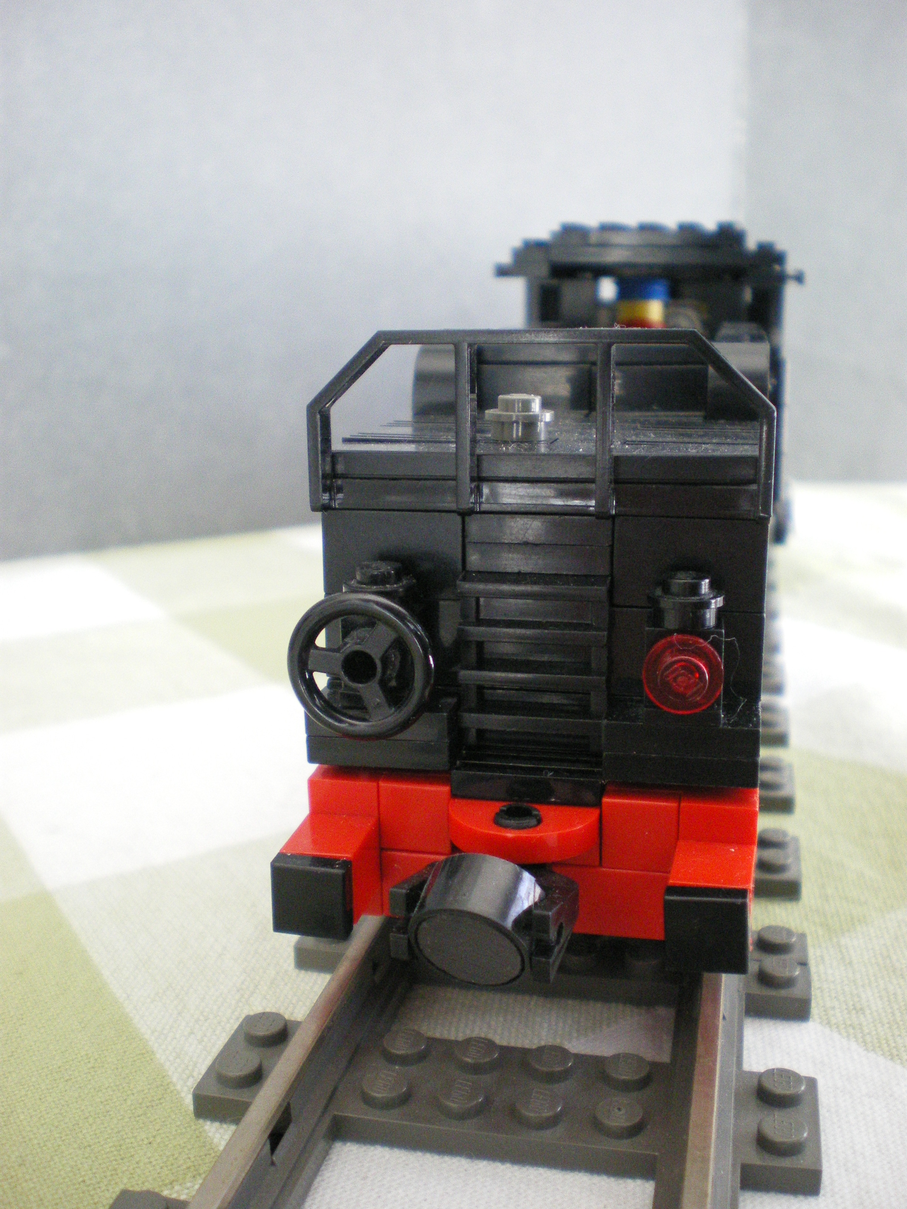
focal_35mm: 36
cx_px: 454
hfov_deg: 39.7
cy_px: 604
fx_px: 1258
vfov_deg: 51.4
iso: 500
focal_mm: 6.3
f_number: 3.1
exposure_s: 1/50
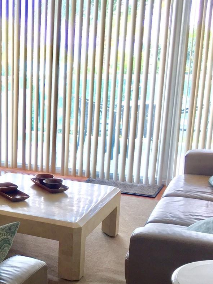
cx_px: -47
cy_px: 178
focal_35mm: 59
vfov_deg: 32.5
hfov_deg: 22.7
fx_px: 484
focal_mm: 4.15
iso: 64
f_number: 2.2
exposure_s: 1/30
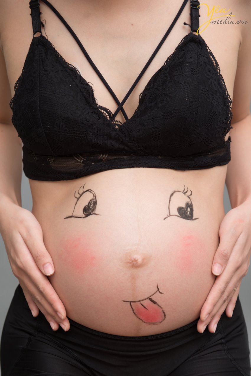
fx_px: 627
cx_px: 126
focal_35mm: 60
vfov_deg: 33.4
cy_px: 188
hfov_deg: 22.6
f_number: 4.8
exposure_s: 1/125
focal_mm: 60
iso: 100
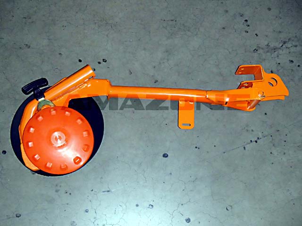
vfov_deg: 31.5
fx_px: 401
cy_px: 113
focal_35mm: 46
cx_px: 151
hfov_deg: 41.2
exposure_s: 1/500
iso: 800
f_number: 4.9
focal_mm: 8.25
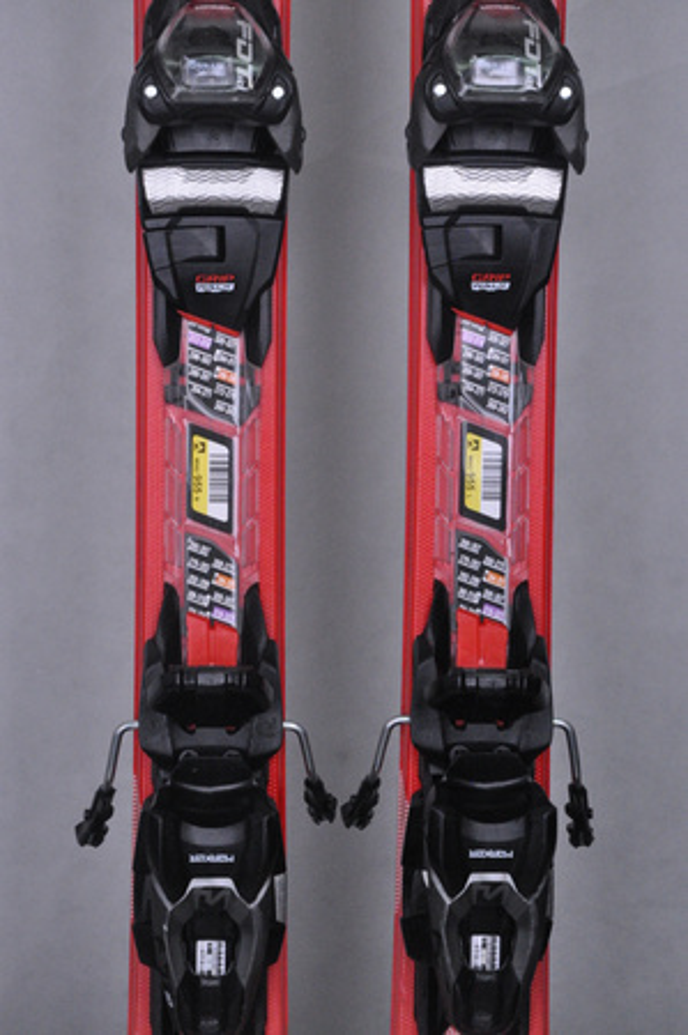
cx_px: 344
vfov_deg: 17.1
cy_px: 518
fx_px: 3448
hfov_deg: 11.4
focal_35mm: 120
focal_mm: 80
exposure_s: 1/125
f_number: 9.5
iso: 3200
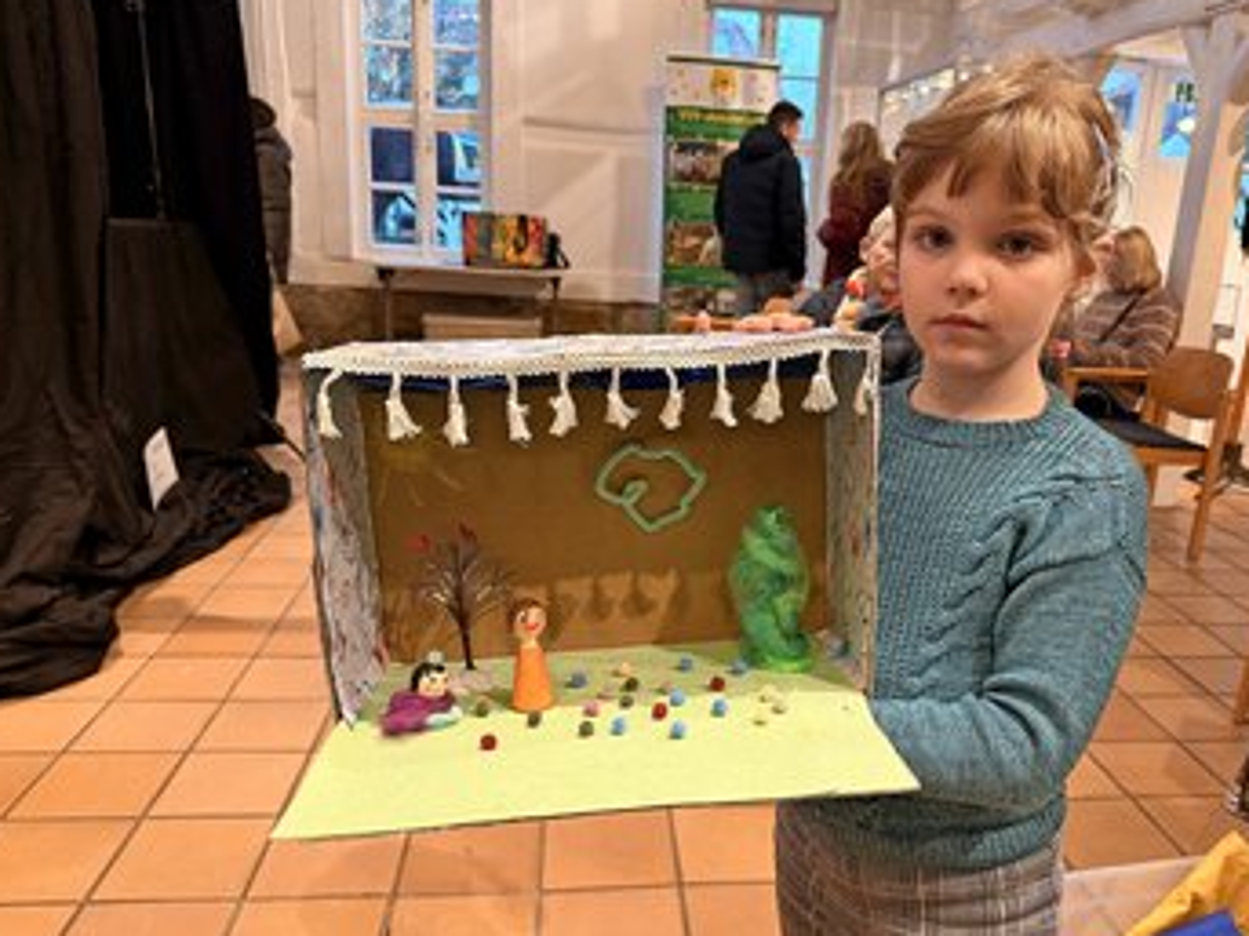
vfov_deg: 49.6
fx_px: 1010
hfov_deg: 63.2
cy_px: 528
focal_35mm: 28
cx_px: 710
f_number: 1.78
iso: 200
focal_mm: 6.76
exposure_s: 1/66
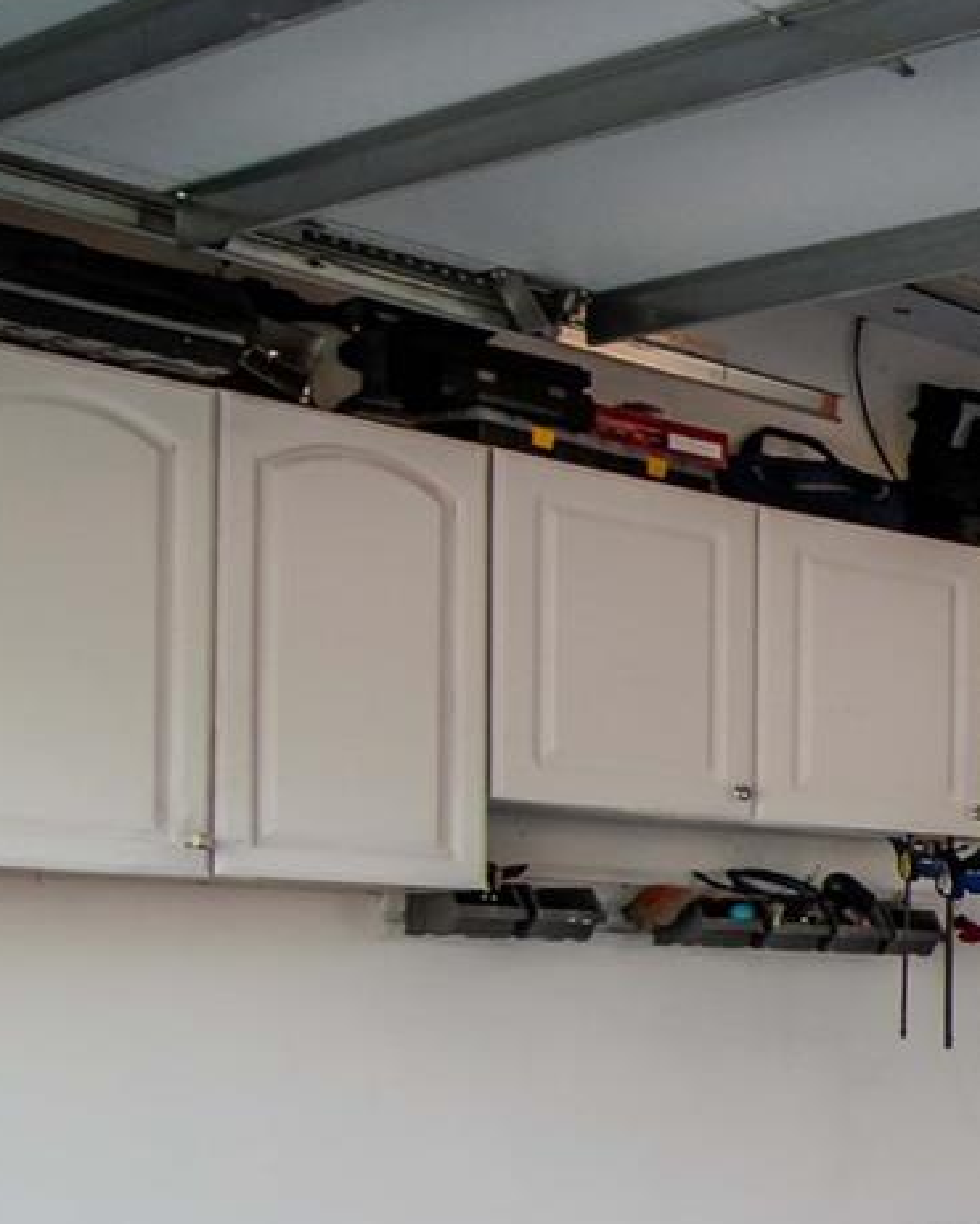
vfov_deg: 33.8
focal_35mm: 54
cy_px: 1001
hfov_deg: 17.6
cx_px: 2058
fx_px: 1943
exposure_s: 1/160
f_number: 10
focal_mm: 11
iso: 1000
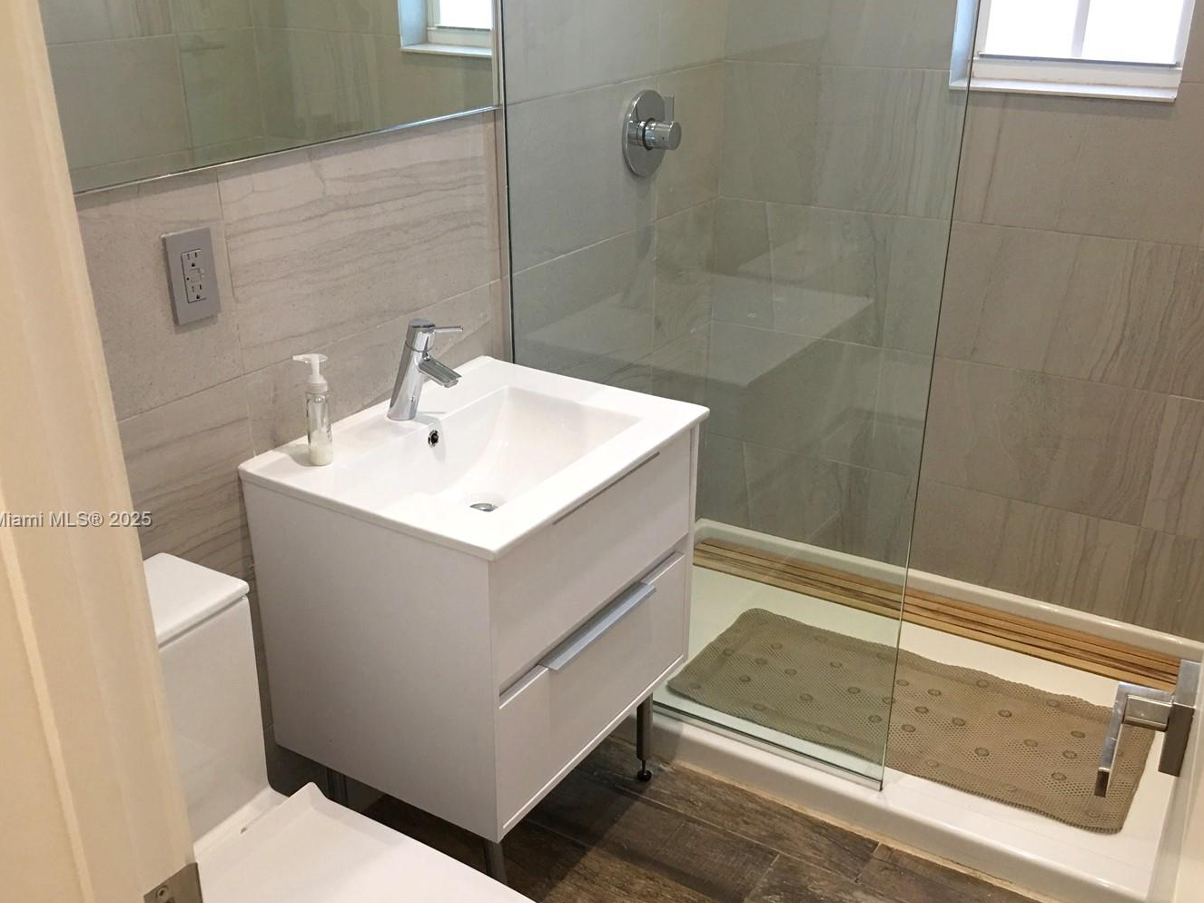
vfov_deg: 40.6
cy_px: 521
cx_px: 587
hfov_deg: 52.6
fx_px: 1217
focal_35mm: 35
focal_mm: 4.15
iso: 40
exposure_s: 1/15
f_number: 2.2
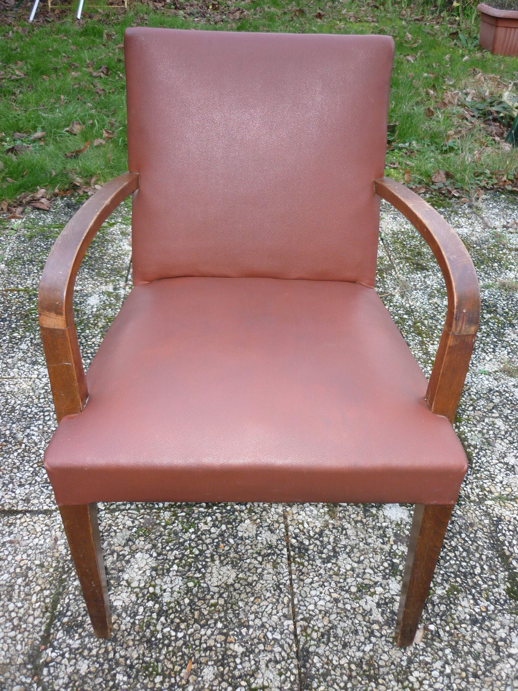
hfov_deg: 42.9
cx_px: 259
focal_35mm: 33
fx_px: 658
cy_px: 346
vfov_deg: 55.4
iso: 100
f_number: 2.8
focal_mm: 5.5
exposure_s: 1/30
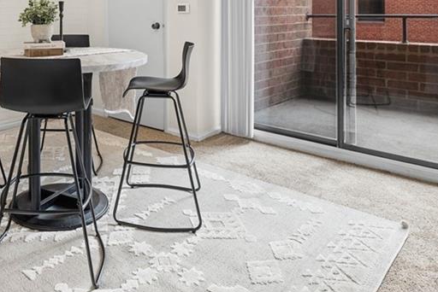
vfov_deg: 35.5
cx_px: 109
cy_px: 5
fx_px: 414
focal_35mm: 34
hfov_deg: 53.2
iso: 400
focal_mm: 17
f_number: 8
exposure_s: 1/5
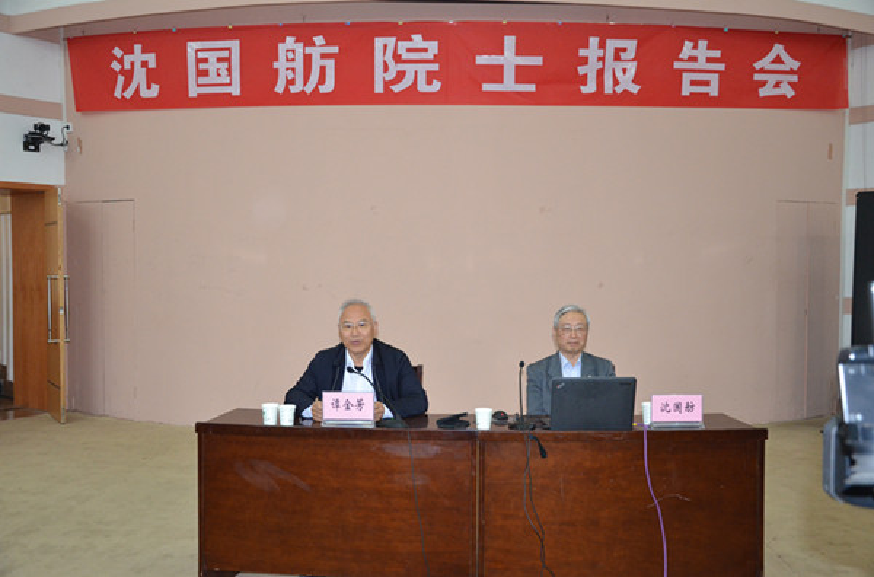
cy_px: 288
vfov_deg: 36.6
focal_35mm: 36
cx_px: 437
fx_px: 871
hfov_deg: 53.3
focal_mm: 24
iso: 1600
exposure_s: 1/60
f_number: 5.6
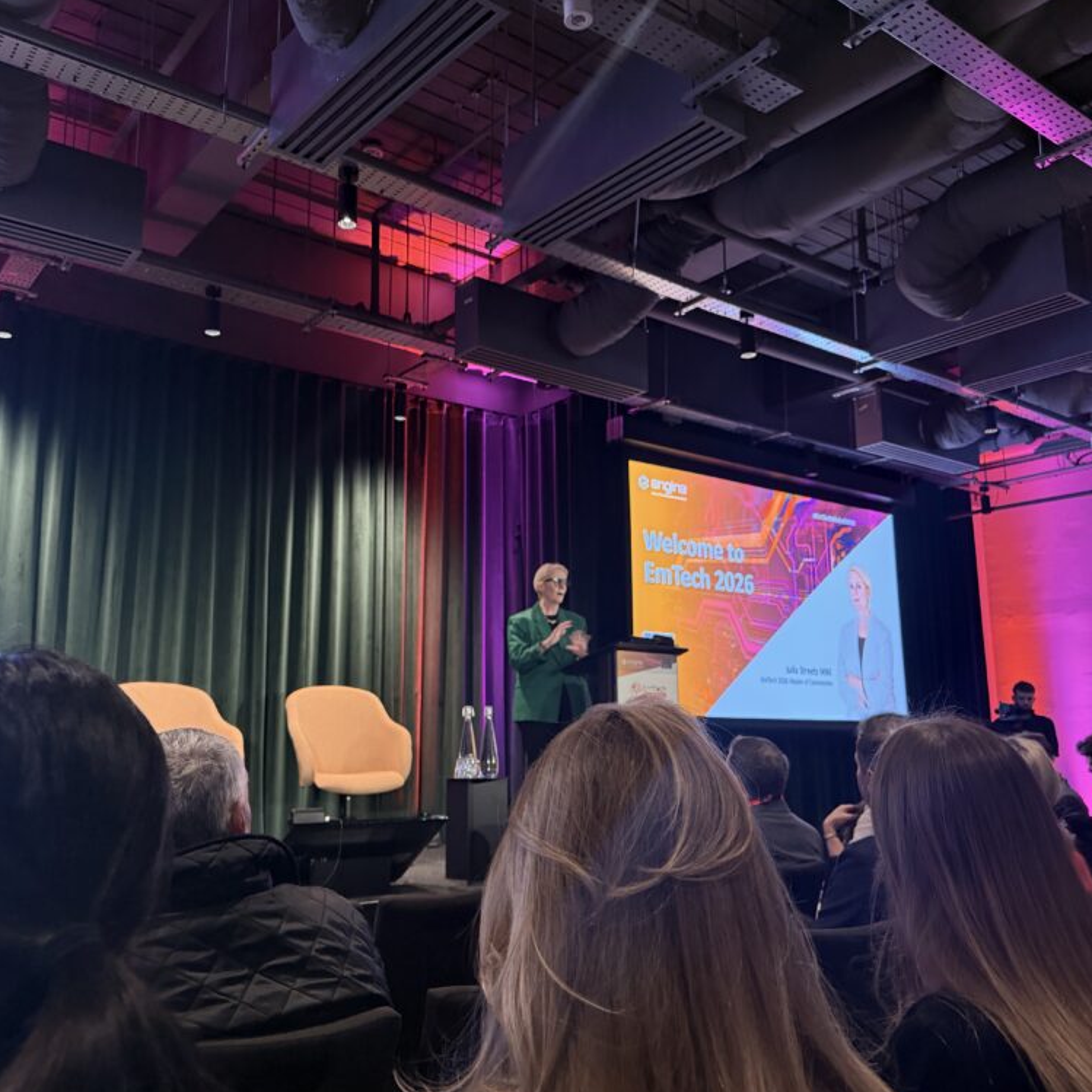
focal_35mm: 29
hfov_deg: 55.6
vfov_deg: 55.6
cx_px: 509
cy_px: 548
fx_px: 1035
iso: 500
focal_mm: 6.76
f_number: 1.78
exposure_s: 1/60
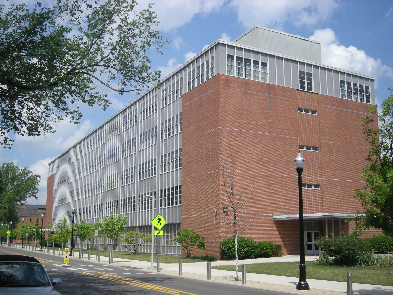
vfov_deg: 32.9
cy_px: 148
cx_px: 196
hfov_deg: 42.9
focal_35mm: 44
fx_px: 500
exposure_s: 1/243
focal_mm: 7.1
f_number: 6.1
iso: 50
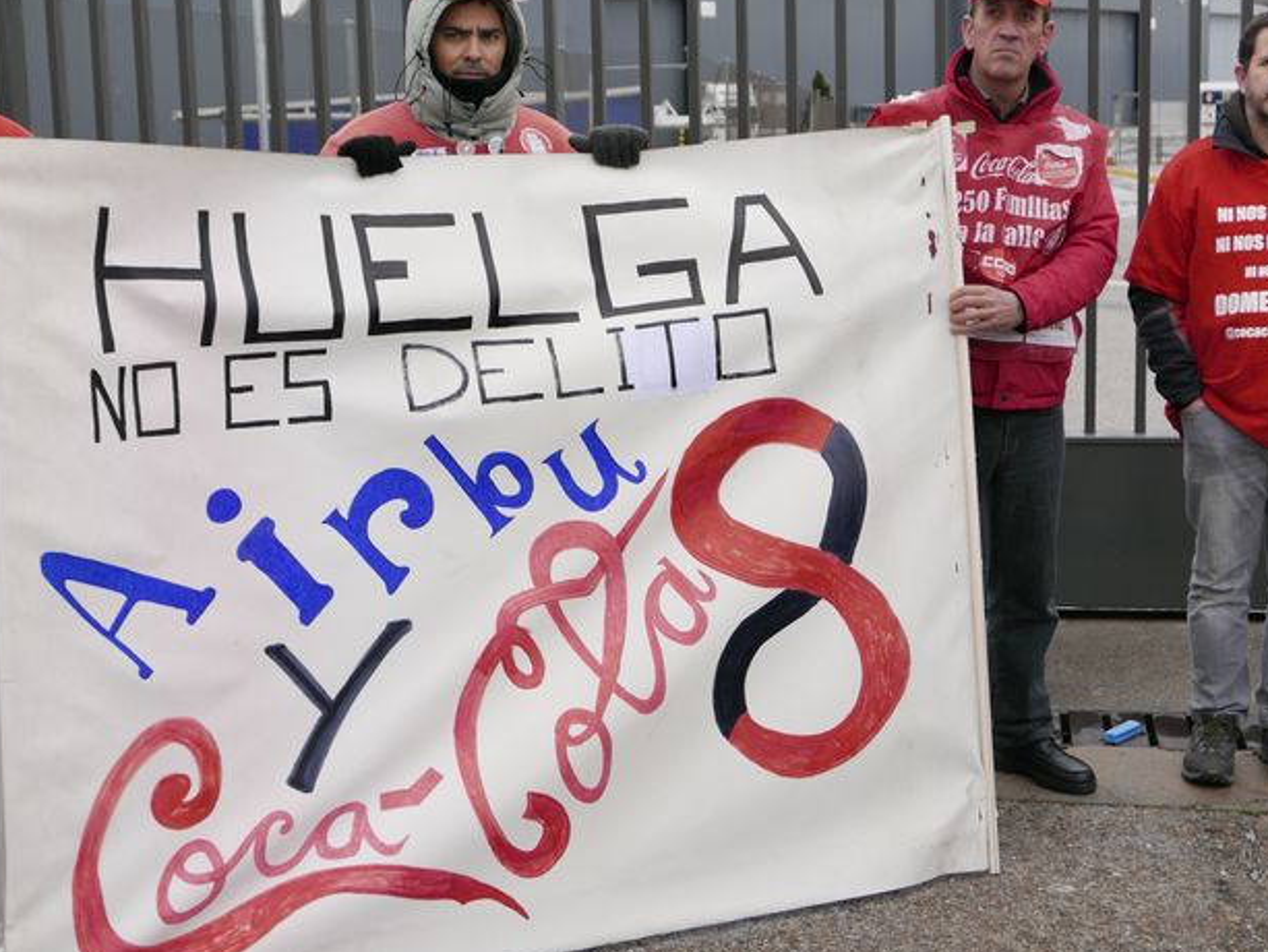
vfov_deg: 24.8
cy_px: 439
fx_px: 2162
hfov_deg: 32.7
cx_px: 614
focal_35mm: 59
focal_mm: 17.9
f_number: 2.5
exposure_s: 1/500
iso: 200
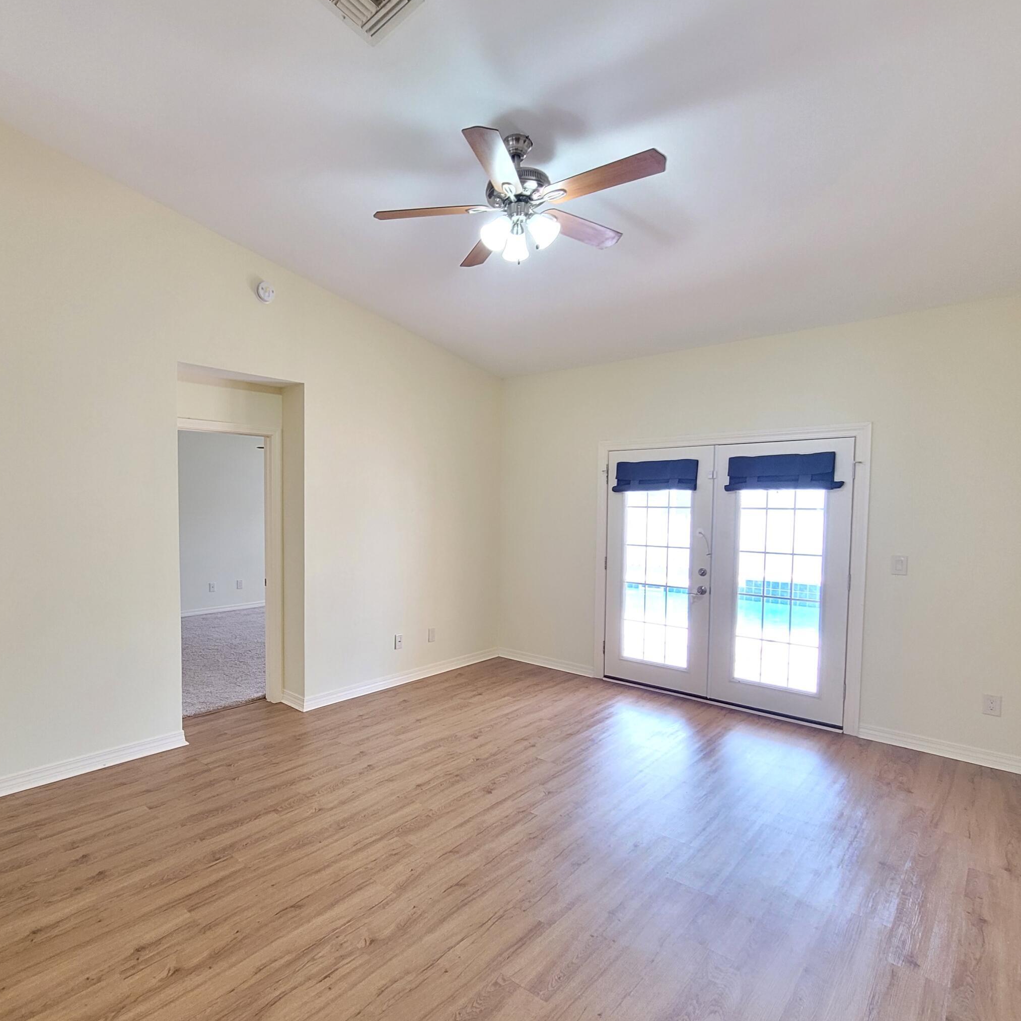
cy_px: 535
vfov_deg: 83.9
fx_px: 567
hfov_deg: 83.1
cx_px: 417
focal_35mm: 17
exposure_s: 1/60
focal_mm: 2.2
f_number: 2.2
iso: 400
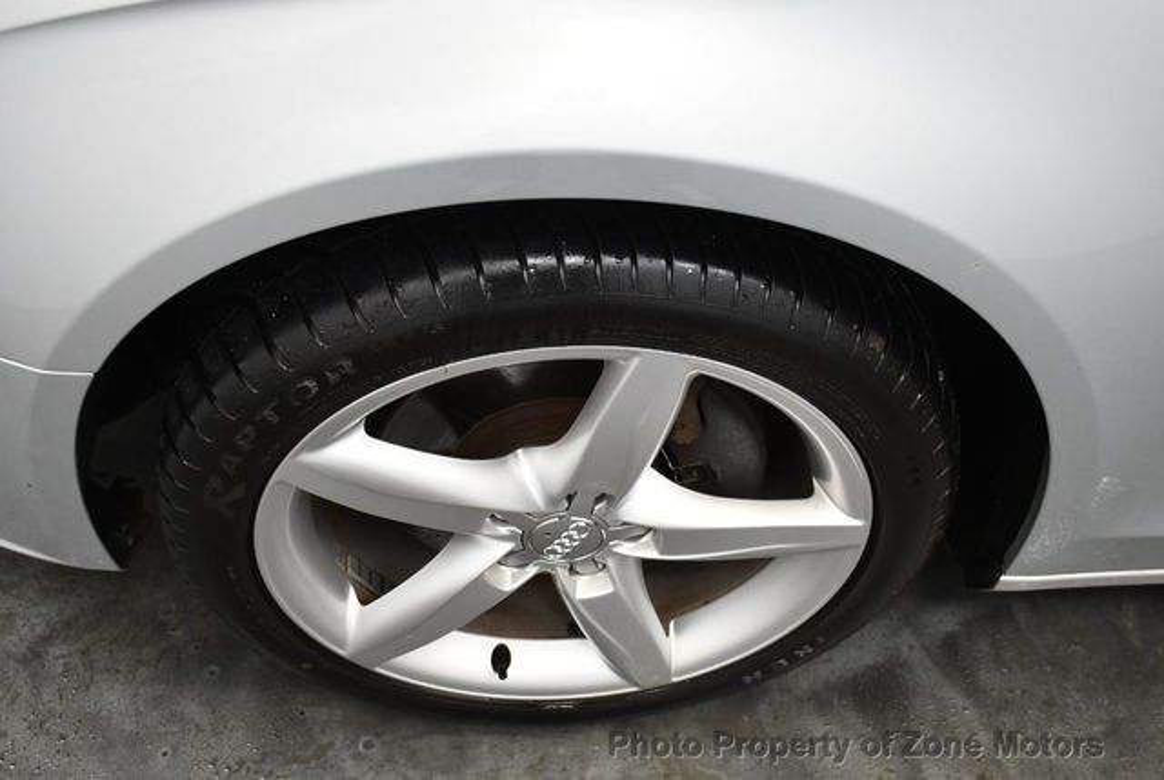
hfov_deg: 53.1
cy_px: 390
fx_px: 1166
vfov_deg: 37.0
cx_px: 582
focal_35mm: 36
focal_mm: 18
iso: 900
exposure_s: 1/125
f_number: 3.5
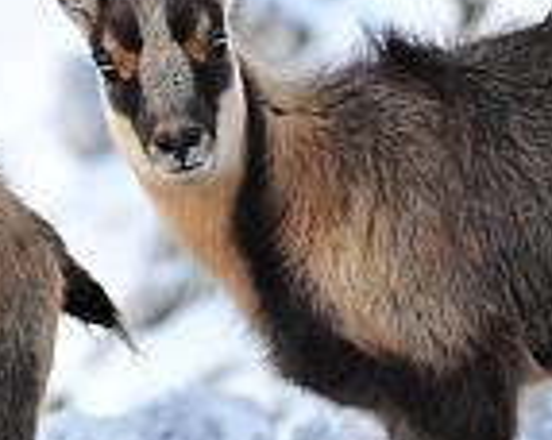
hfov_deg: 1.2
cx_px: -637
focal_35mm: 1599
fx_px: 26087
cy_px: 322
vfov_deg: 1.0
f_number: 5.6
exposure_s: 1/125
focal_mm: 270
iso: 320
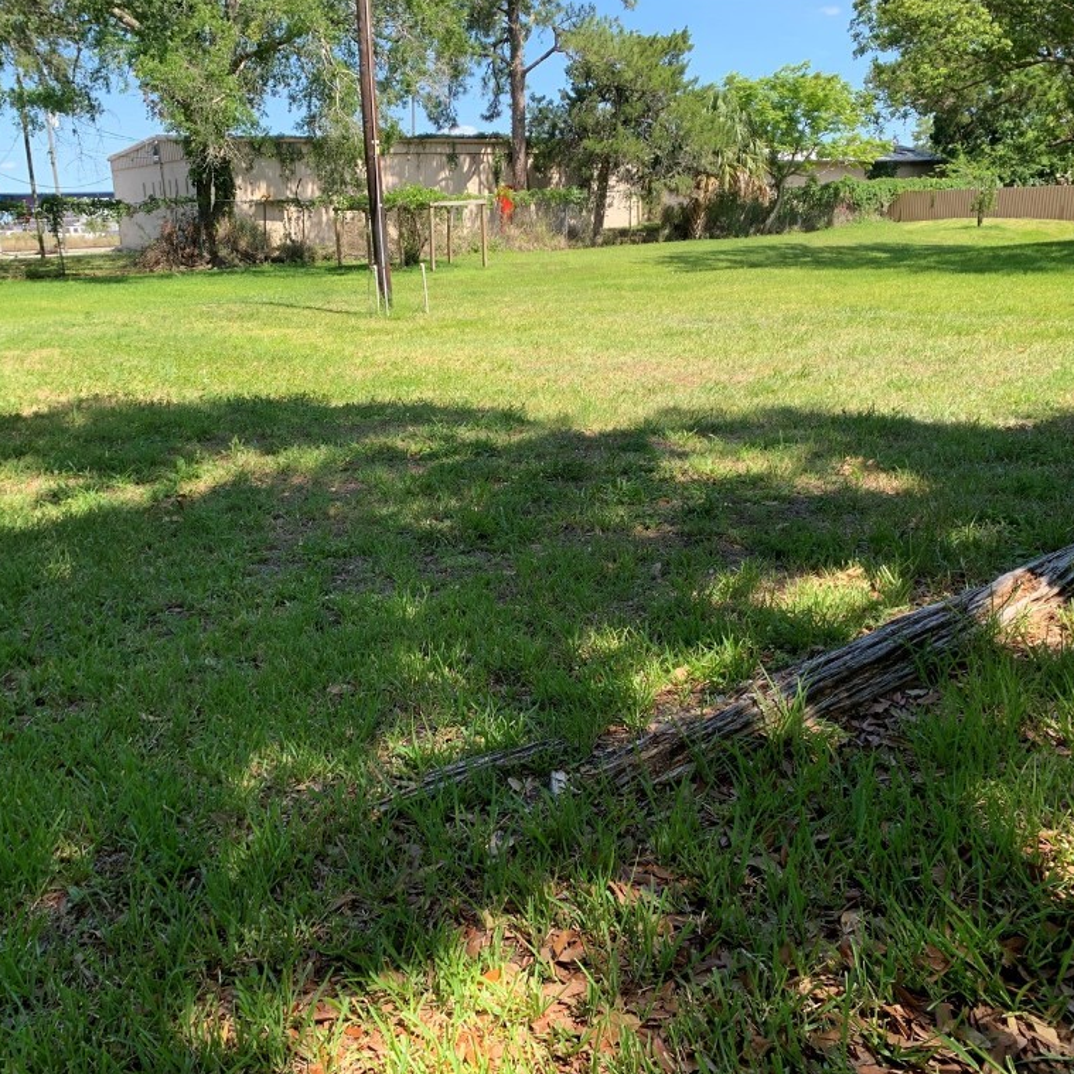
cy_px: 533
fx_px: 1088
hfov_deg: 52.4
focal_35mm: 31
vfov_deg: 52.5
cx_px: 484
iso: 25
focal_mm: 4.25
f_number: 1.8
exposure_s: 1/570
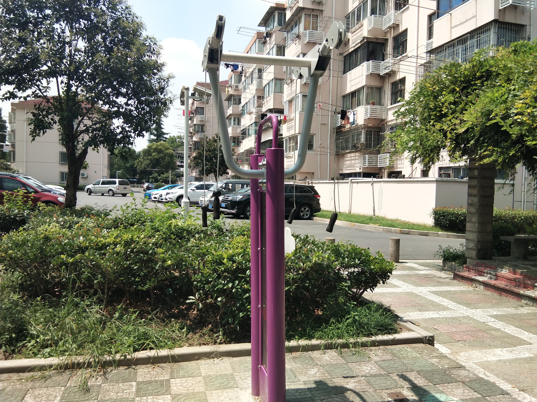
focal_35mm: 31
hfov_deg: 58.4
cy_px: 201
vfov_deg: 45.4
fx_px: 481
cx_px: 268
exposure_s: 1/817
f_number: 2.2
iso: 50
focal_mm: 3.69
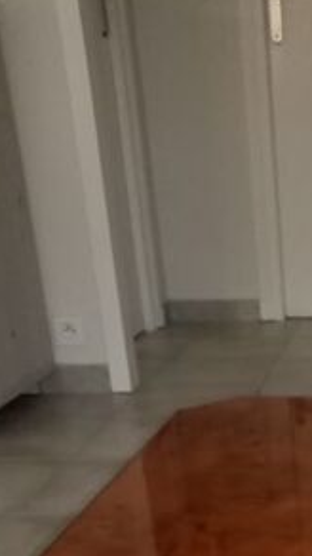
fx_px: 913
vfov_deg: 30.7
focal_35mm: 62
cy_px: 588
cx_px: 417
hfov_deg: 18.0
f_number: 1.8
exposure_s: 1/25
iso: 643
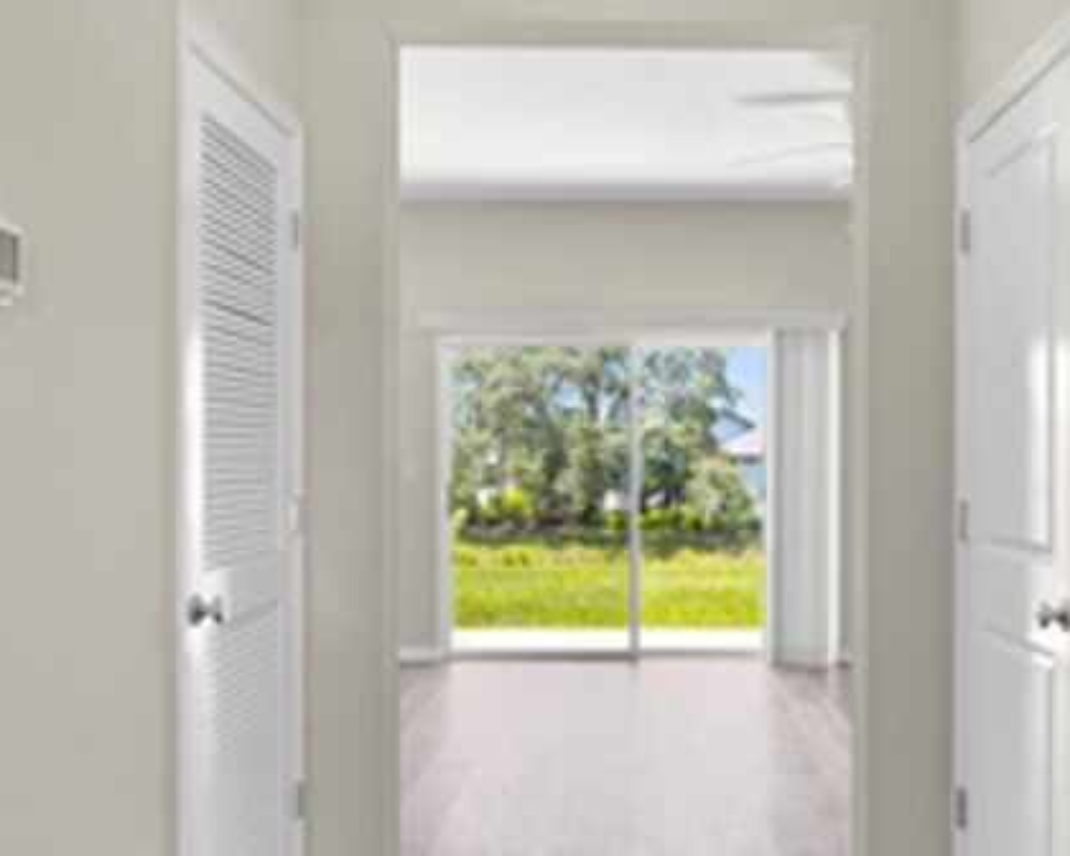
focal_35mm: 40
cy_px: 494
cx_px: 645
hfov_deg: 45.5
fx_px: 1267
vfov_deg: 37.3
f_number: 9
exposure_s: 1/4
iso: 125
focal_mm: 14
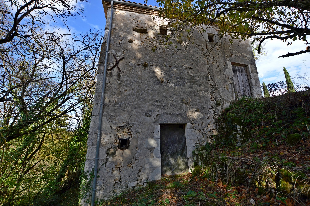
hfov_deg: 100.4
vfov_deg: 77.2
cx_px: 155
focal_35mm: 15
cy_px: 103
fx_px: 129
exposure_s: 1/125
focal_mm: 10
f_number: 5.6
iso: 100
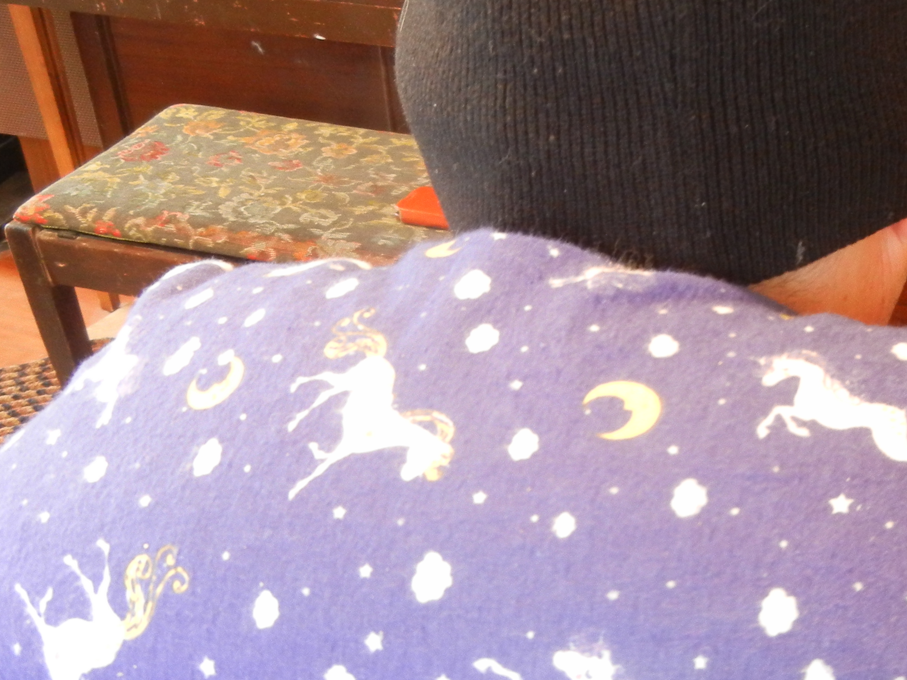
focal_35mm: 59
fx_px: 1546
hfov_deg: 32.2
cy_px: 448
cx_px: 654
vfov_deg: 24.7
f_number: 3.5
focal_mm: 5.4
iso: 400
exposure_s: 1/3.8
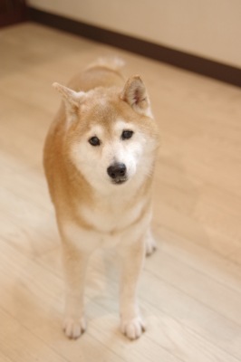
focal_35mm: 82
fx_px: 825
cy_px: 181
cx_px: 120
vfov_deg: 24.8
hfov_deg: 16.6
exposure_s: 1/100
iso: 1600
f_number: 2.8
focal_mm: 55
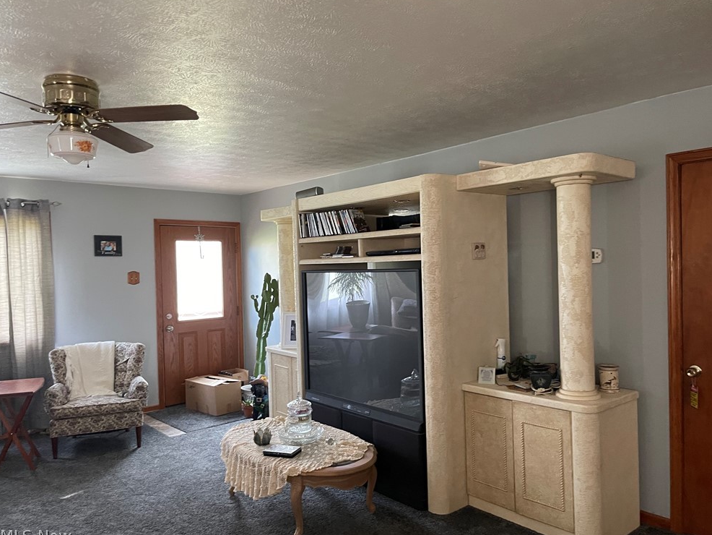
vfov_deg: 51.4
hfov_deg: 65.3
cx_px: 366
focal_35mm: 27
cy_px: 270
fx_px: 555
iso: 400
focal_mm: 5.1
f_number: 1.6
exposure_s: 1/60
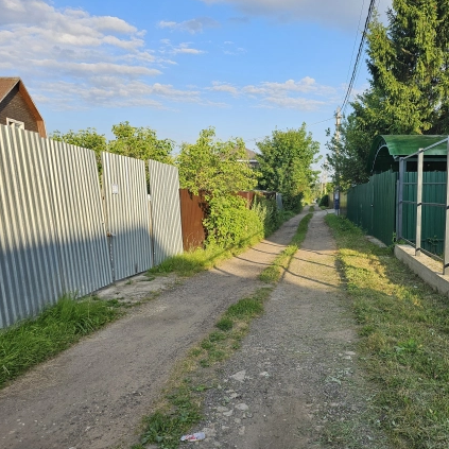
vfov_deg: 53.9
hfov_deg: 52.6
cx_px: 311
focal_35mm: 30
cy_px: 246
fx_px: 440
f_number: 1.7
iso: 25
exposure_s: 1/719
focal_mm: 6.3
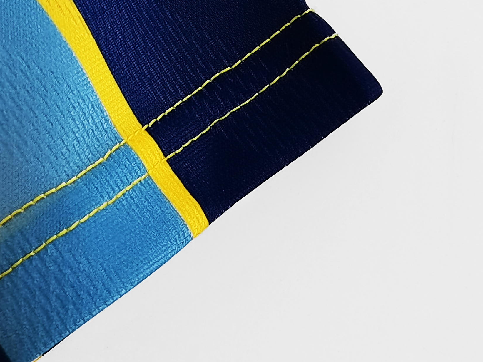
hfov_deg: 16.4
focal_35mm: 115
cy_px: 102
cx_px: -91
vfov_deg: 12.8
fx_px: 1604
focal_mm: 5.58
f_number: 1.8
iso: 160
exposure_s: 1/100
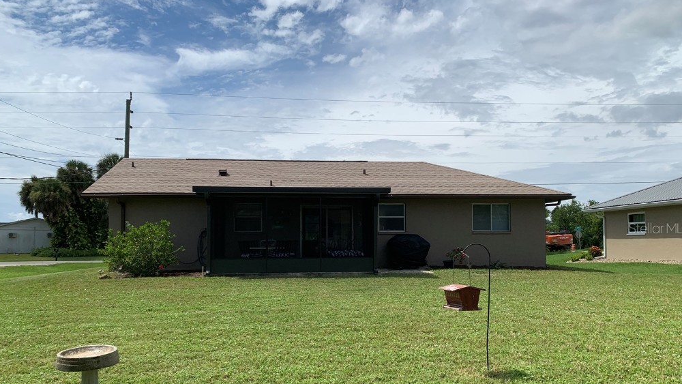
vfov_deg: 40.1
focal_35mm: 29
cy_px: 228
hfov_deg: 66.1
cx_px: 344
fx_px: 525
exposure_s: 1/4274
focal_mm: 4.25
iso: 25
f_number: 1.8
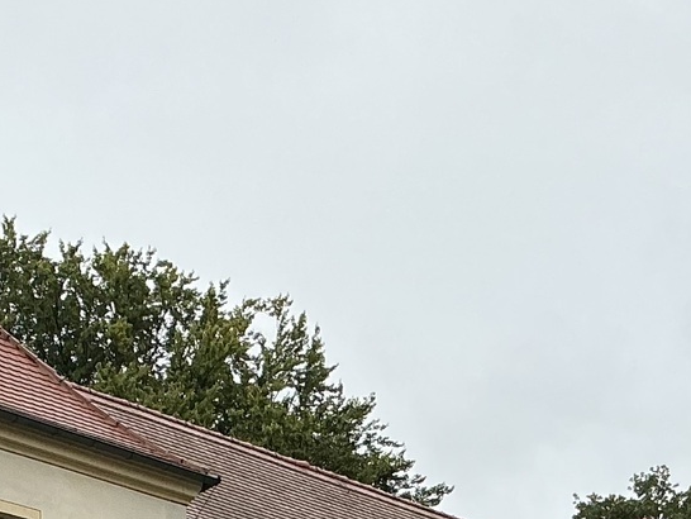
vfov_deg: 12.9
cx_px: 190
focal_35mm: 105
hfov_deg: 18.6
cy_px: 916
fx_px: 2097
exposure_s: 1/358
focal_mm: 3
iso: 25
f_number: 1.8
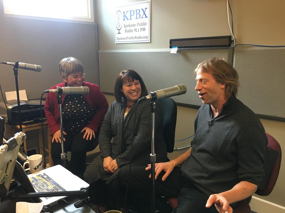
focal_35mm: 29
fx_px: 239
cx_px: 142
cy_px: 106
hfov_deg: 61.7
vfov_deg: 48.2
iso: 125
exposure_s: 1/30
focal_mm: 4.15
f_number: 2.2
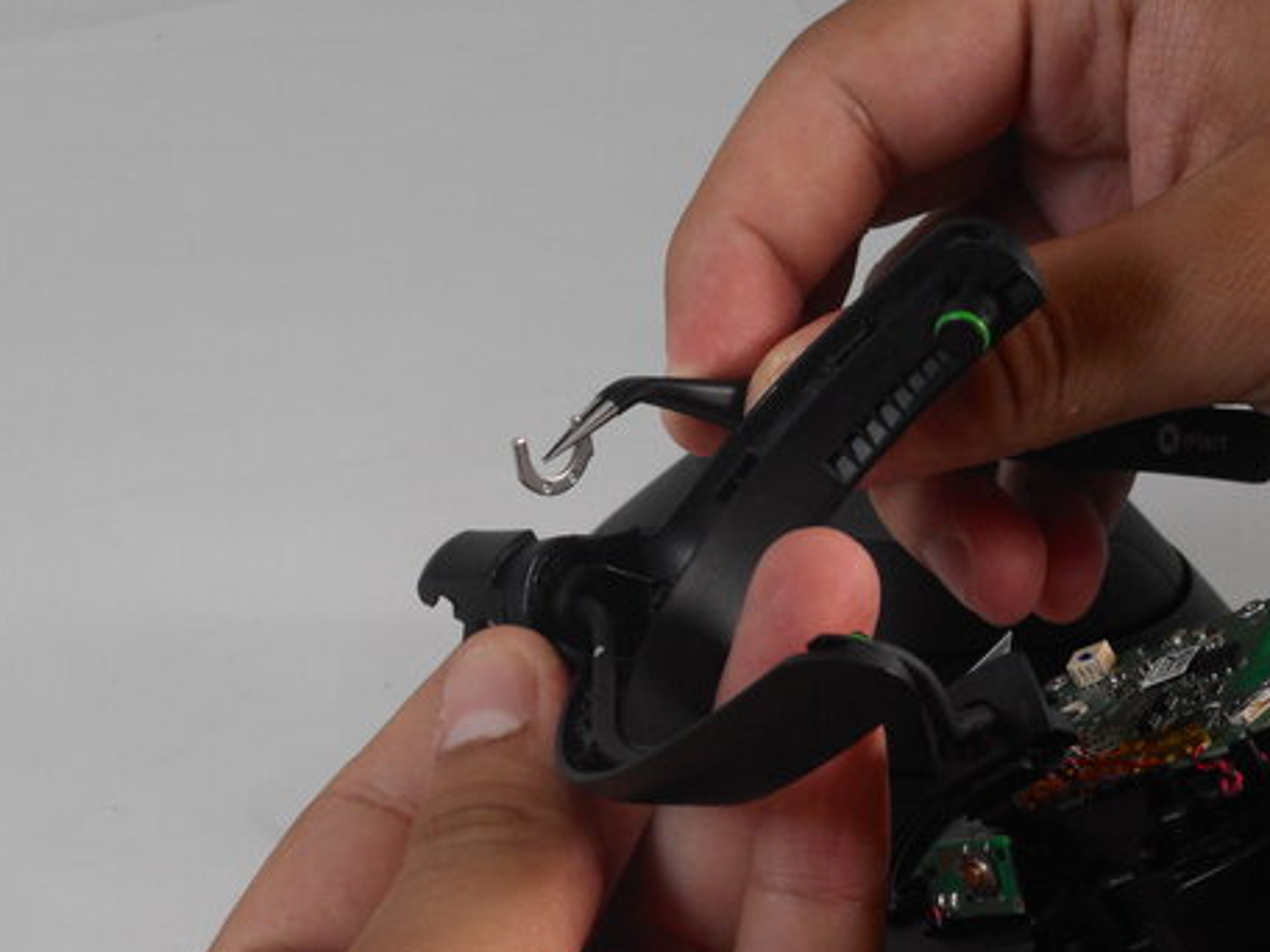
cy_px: 562
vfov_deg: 9.8
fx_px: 5577
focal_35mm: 152
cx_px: 518
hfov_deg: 13.0
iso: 280
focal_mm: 20.9
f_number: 5.9
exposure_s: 1/60
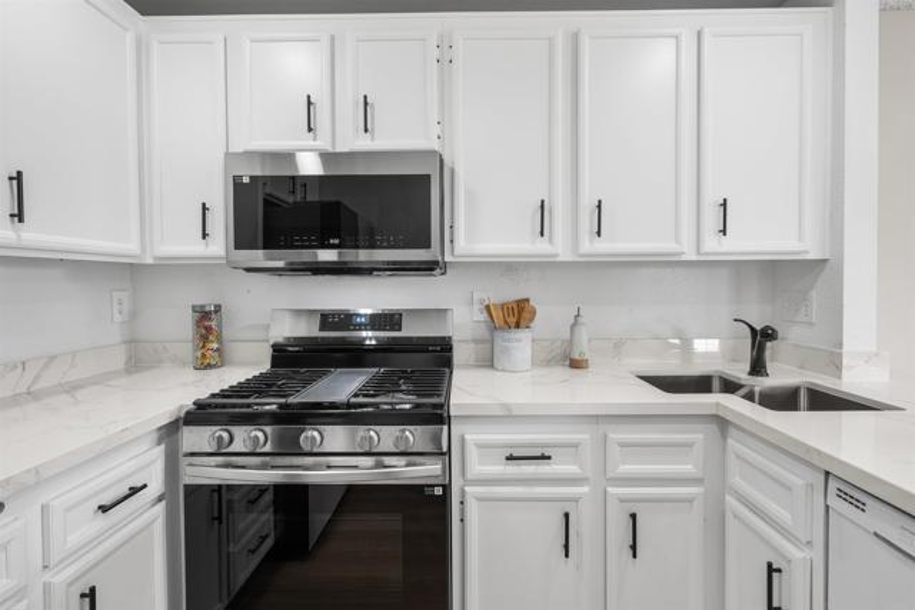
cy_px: 305
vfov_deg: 73.8
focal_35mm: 16
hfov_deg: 96.7
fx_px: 407
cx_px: 458
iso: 100
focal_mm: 16
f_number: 11
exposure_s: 1/1.25
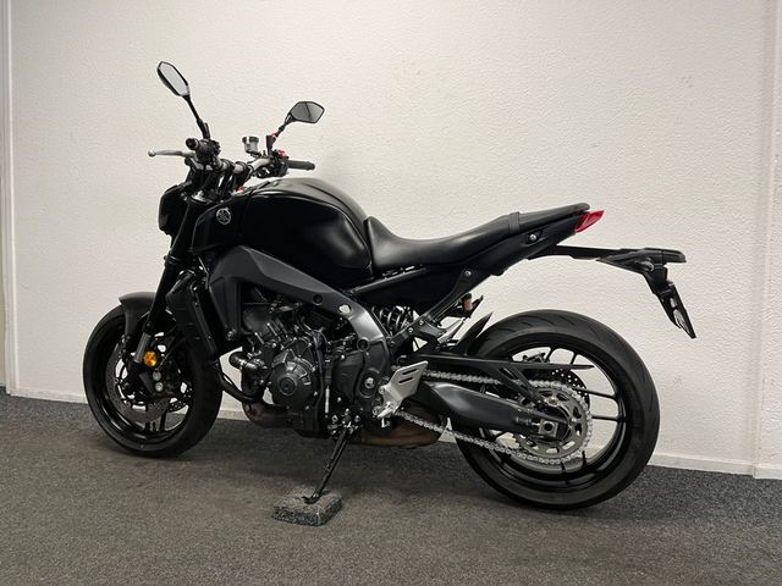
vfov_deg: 53.1
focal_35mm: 26
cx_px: 391
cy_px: 293
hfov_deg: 67.3
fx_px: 587
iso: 64
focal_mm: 5.1
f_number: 1.6
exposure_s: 1/50
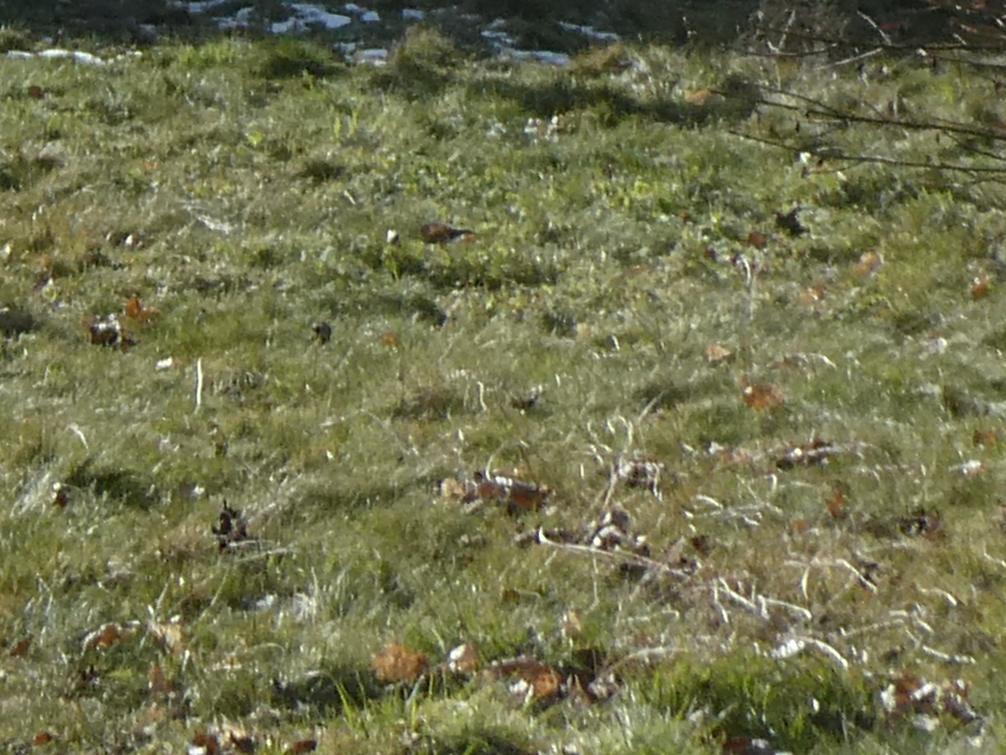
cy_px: -340
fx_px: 6569
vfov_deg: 6.5
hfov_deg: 8.3
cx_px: -1129
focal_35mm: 226
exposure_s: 1/500
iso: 80
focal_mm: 6.7
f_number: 3.7
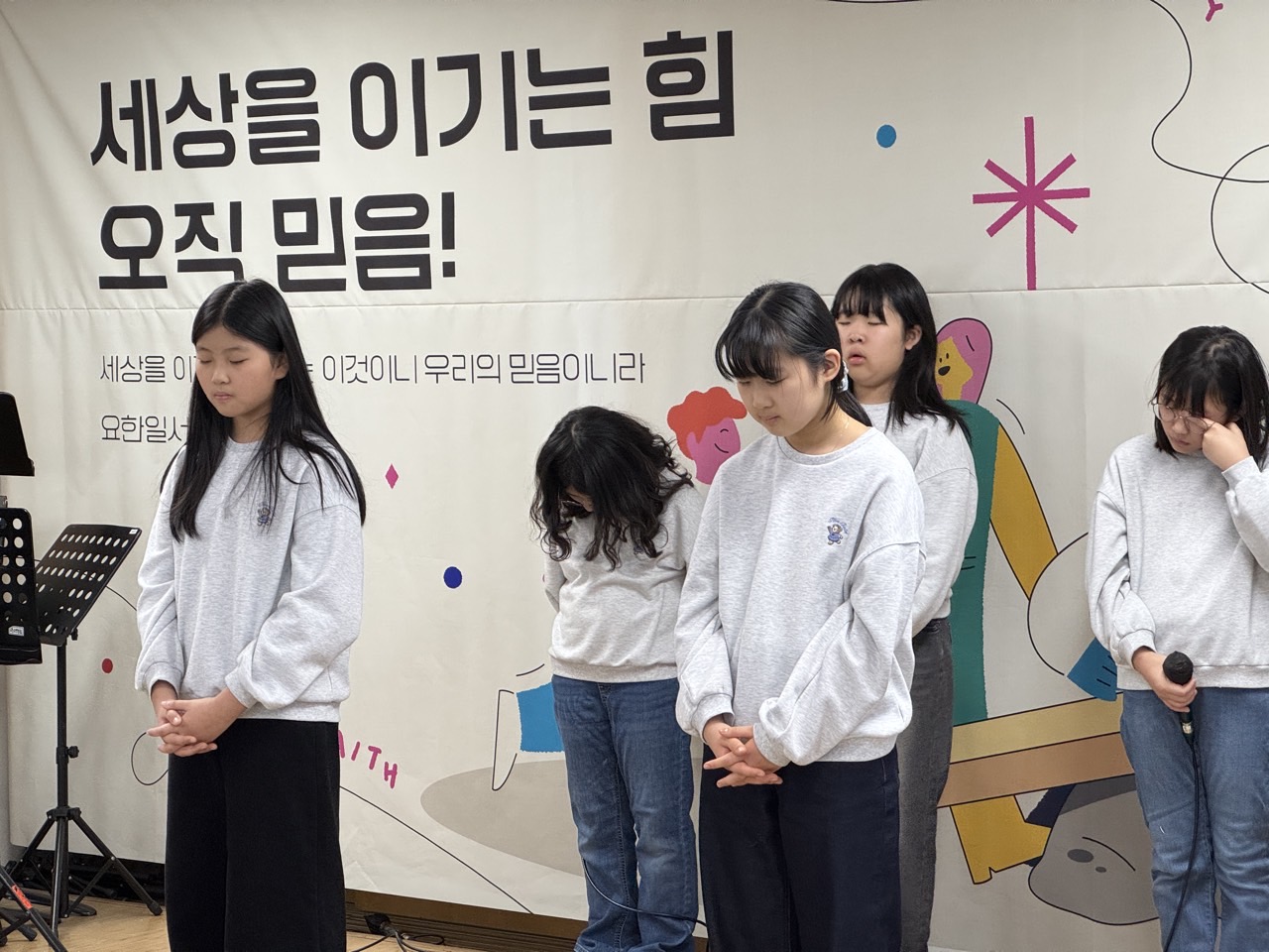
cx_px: 634
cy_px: 476
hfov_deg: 25.3
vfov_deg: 19.1
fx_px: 2823
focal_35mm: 77
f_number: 2.8
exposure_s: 1/60
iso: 320
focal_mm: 9
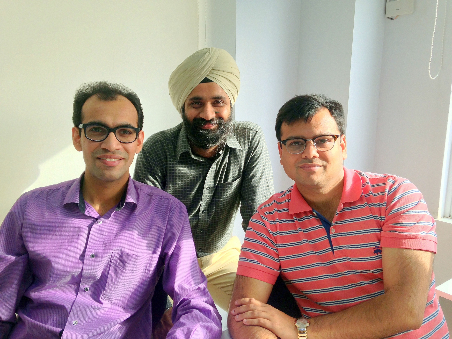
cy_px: 170
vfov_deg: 43.0
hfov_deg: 55.3
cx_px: 226
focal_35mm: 33
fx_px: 431
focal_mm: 4.12
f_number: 2.4
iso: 50
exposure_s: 1/121
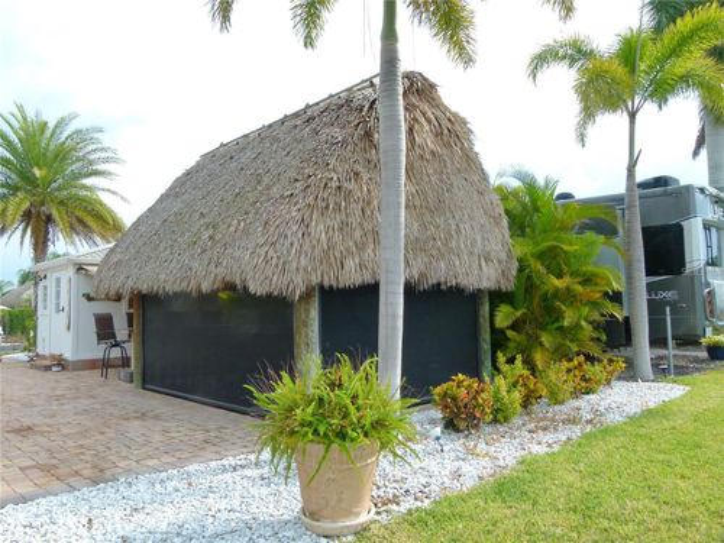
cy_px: 272
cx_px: 362
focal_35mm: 25
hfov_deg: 69.4
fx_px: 523
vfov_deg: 54.9
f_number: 4
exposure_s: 1/400
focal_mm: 4.5
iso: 100
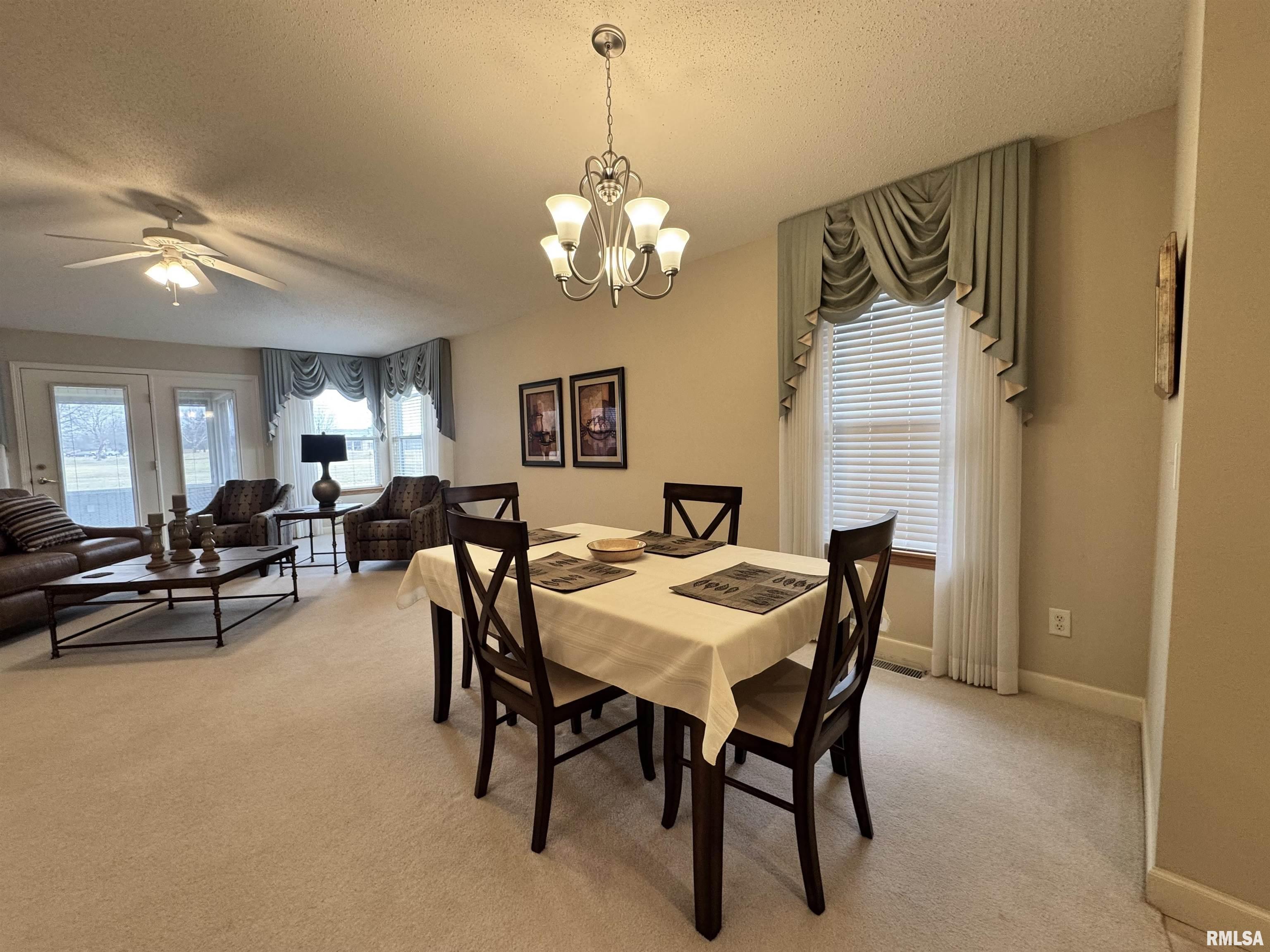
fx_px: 514
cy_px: 476
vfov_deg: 85.7
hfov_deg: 102.1
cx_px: 635
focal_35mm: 14
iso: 160
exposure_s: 1/60
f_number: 2.2
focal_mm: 2.22
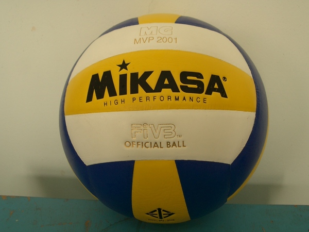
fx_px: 366
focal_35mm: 41
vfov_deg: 35.1
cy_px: 116
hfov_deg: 45.8
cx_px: 154
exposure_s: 1/80
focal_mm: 6.8
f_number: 2.8
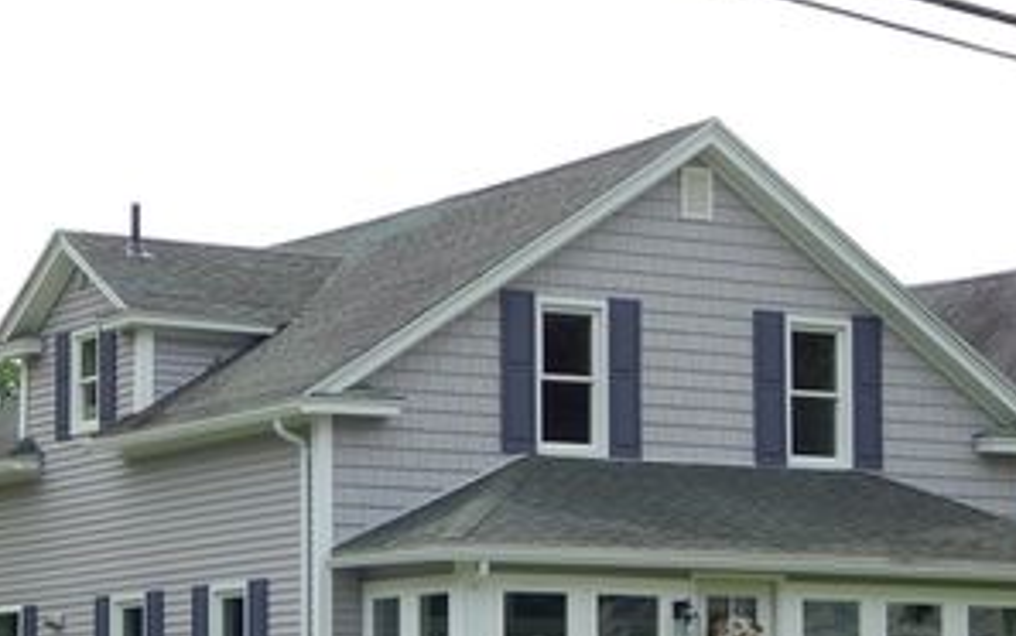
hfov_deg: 16.9
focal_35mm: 123
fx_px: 3408
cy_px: 480
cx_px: 376
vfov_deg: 10.6
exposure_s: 1/640
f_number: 4.1
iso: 125
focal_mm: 12.3
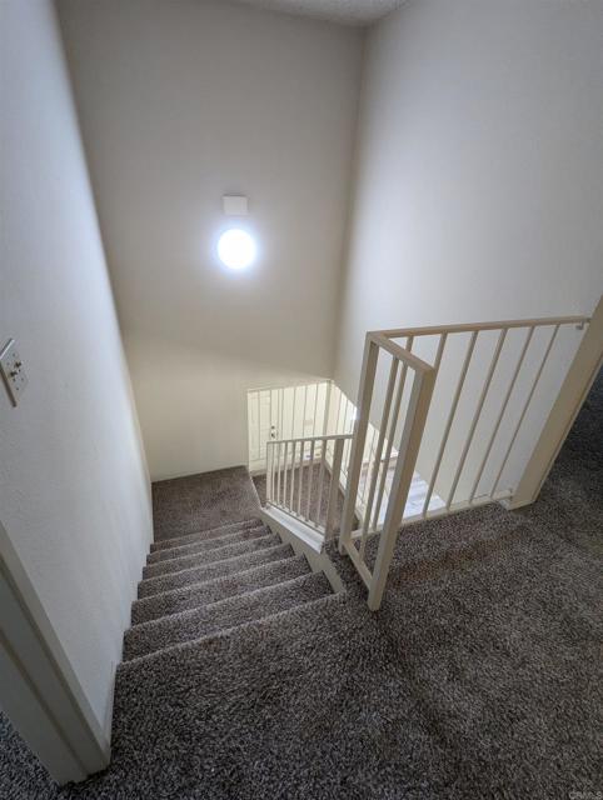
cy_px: 400
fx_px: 371
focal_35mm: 16
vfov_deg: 94.4
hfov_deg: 78.3
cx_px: 302
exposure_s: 1/24
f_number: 2.2
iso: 110
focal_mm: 2.35
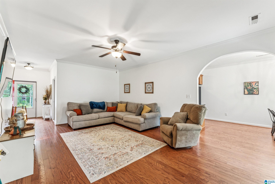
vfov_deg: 77.7
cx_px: 138
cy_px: 92
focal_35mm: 15
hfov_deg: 100.8
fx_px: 114
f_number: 11
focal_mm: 14.9
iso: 500
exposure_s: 1/1.67
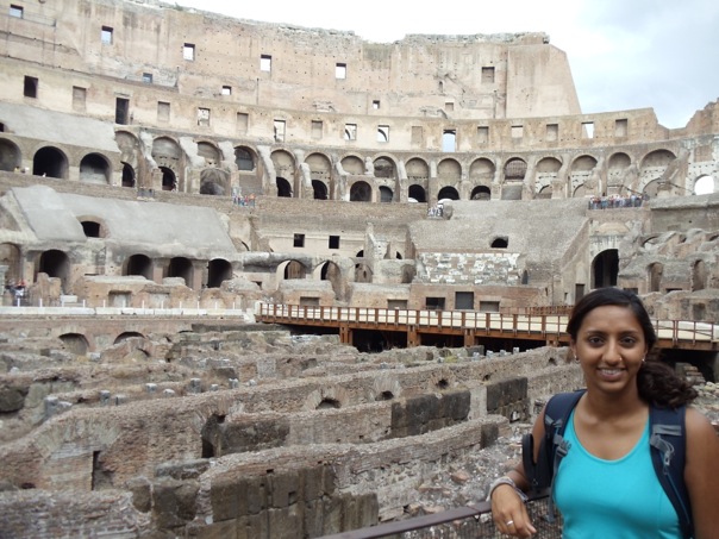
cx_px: 360
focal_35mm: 44
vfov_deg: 32.9
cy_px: 270
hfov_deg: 42.9
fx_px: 914
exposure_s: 1/100
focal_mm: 6
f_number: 3.5
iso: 80
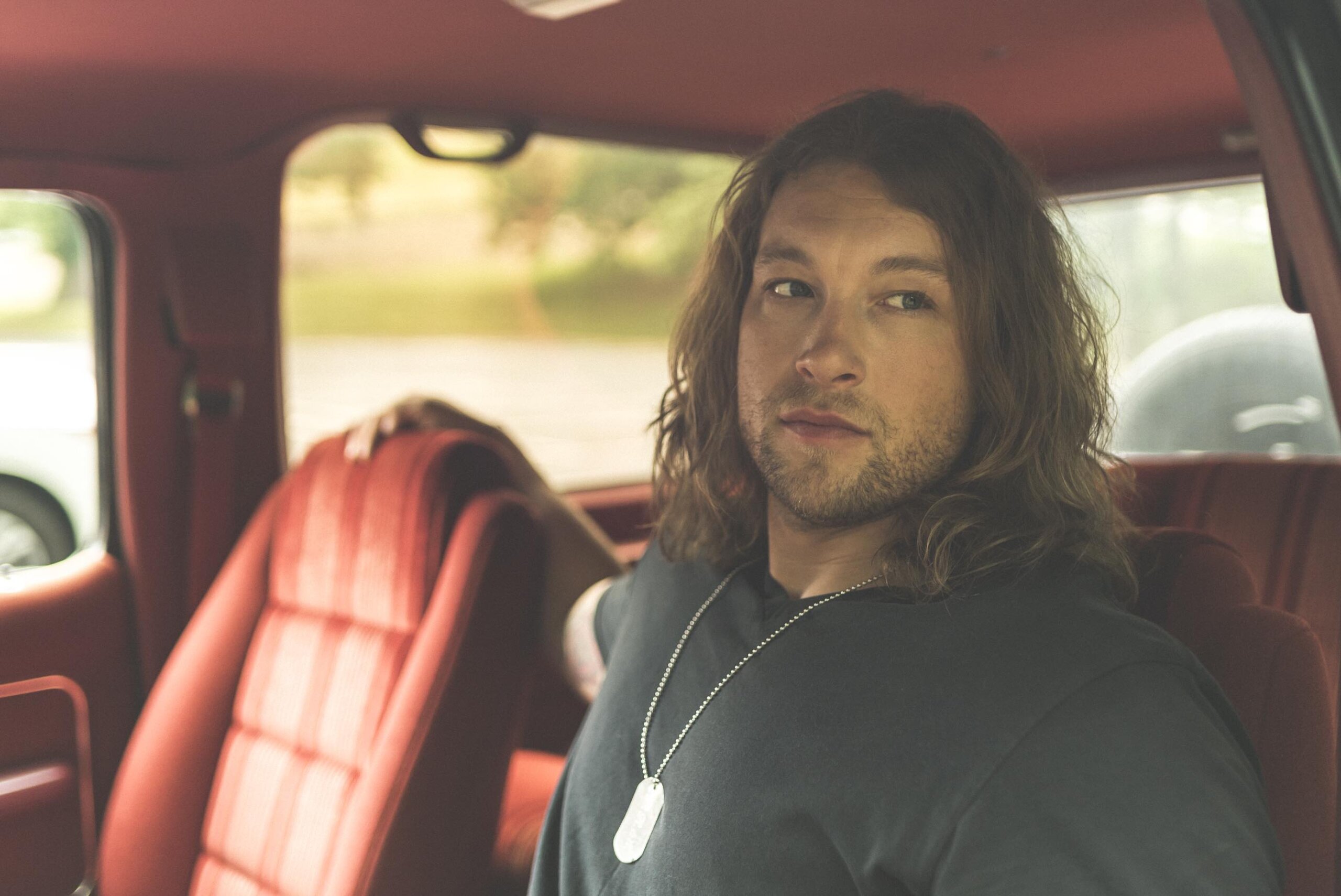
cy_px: 448
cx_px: 670
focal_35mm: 36
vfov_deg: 36.9
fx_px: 1341
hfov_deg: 53.1
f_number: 1.4
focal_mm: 24
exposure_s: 1/500
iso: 250
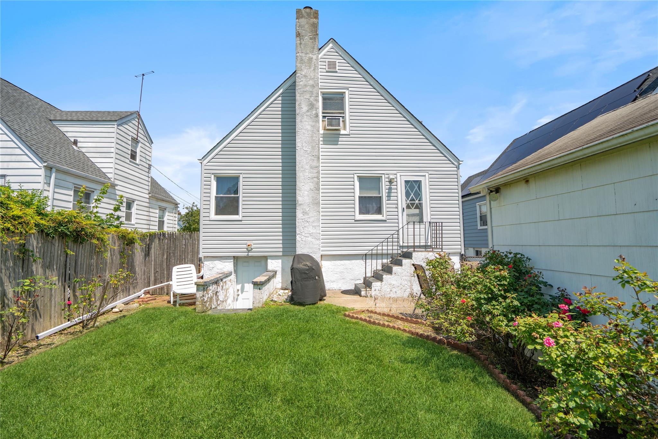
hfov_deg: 96.7
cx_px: 329
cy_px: 220
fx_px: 292
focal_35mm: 16
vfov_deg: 73.7
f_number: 5.6
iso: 80
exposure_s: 1/200
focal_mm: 16
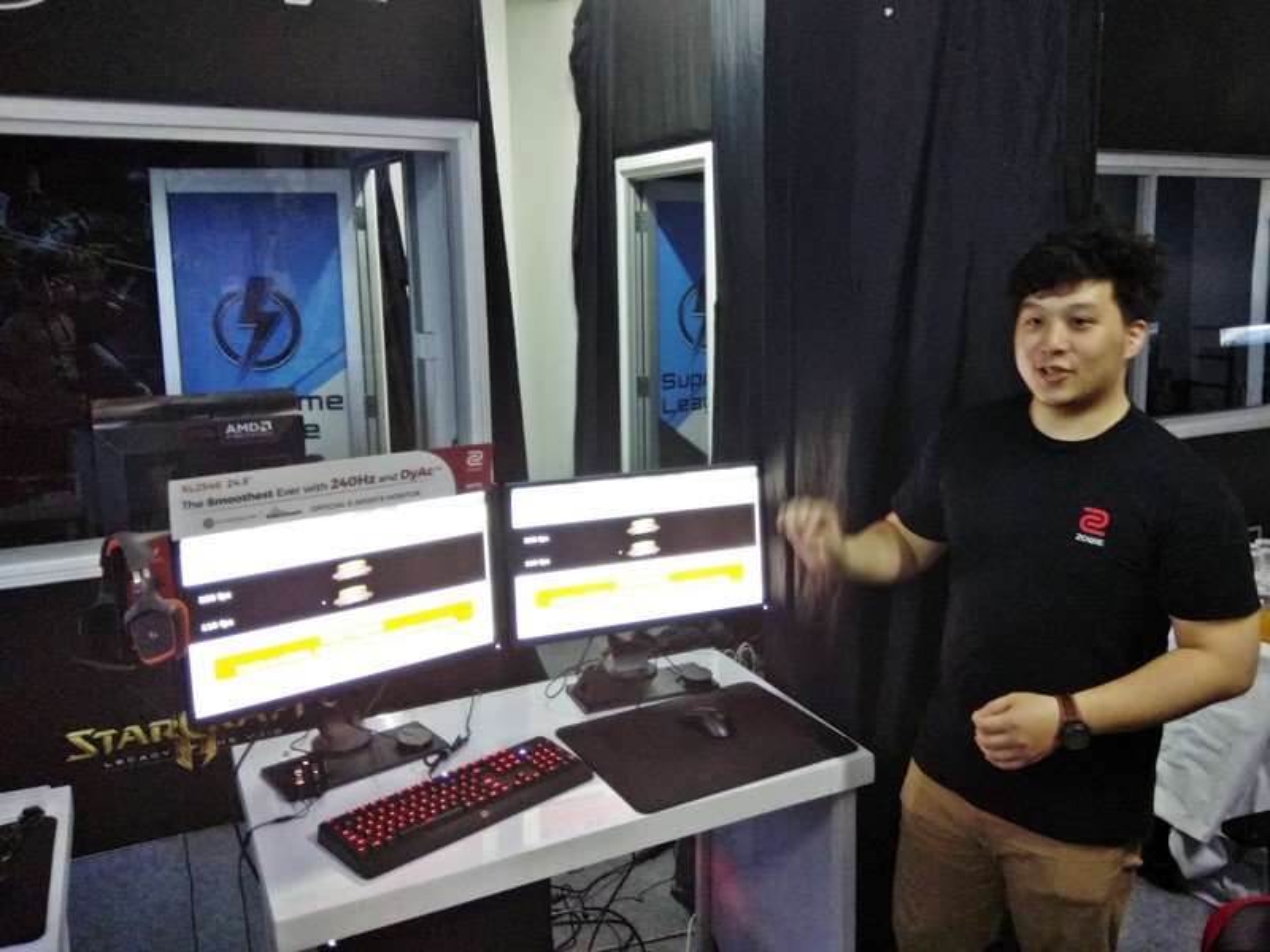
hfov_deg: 79.0
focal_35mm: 21
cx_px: 635
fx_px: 770
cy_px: 476
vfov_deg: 63.4
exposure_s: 1/17
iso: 800
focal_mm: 3.57
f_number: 2
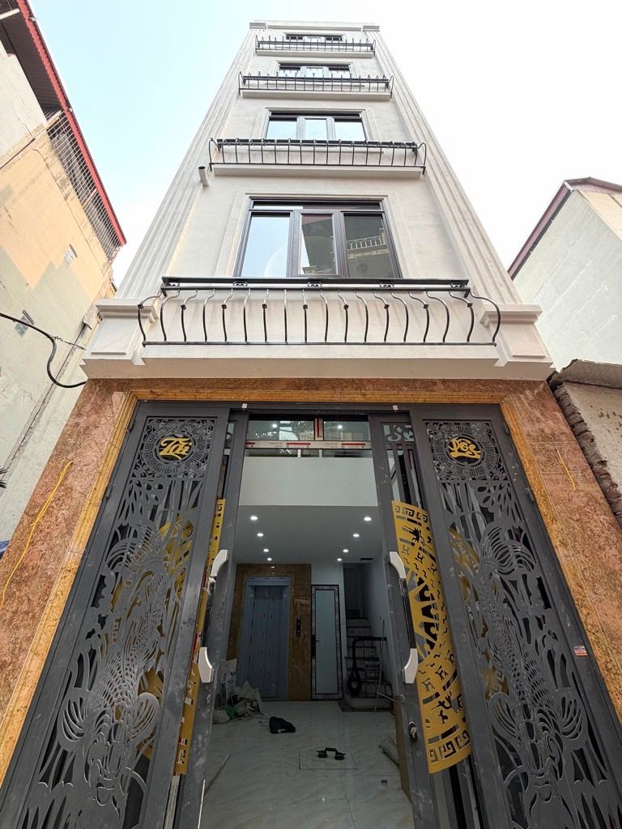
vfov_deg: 102.1
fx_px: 335
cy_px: 414
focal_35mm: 14
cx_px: 311
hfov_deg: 85.7
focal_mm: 2.22
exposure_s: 1/421
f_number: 2.2
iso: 64
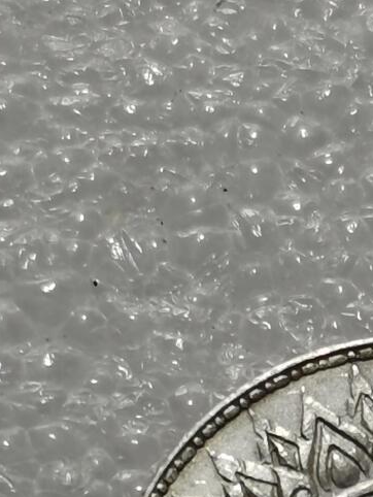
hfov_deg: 5.6
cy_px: 482
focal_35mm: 265
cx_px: 357
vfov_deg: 7.4
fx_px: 3804
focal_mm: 5.58
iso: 50
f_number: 1.8
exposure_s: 1/135
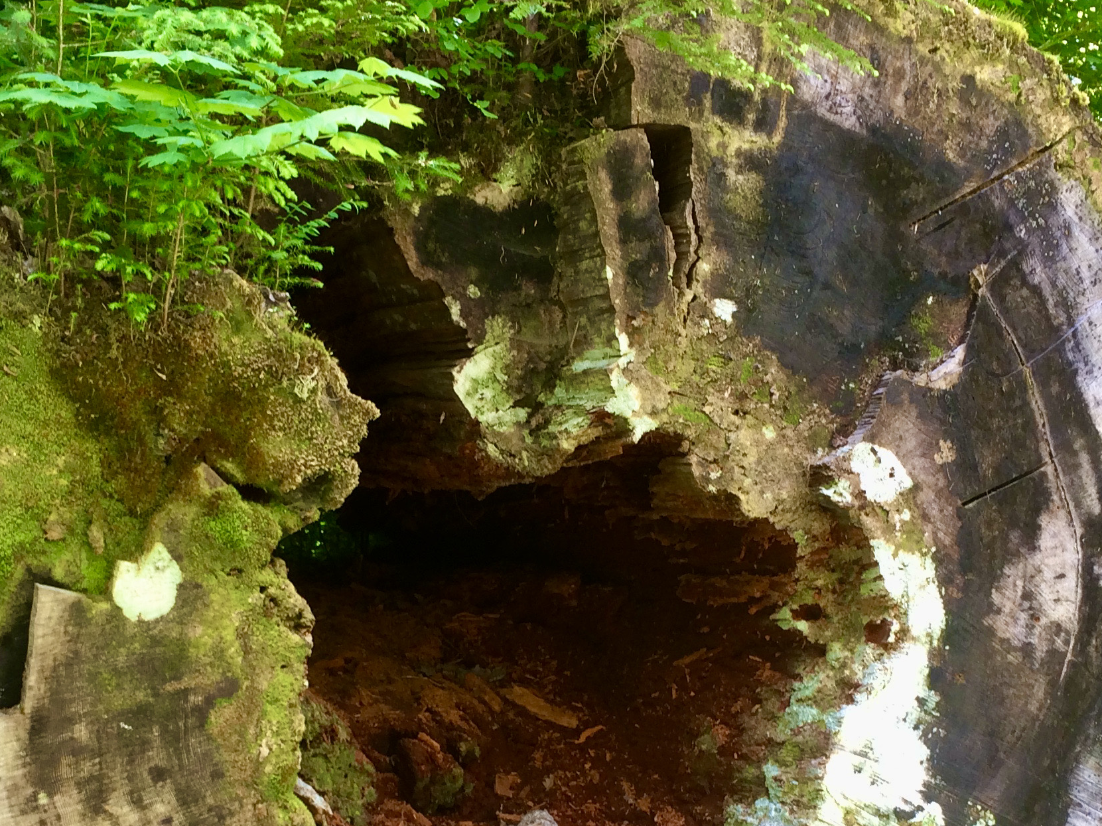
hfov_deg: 33.8
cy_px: 730
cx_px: 527
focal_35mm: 57
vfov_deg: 24.9
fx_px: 1814
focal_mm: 4.15
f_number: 2.2
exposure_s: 1/40
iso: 32
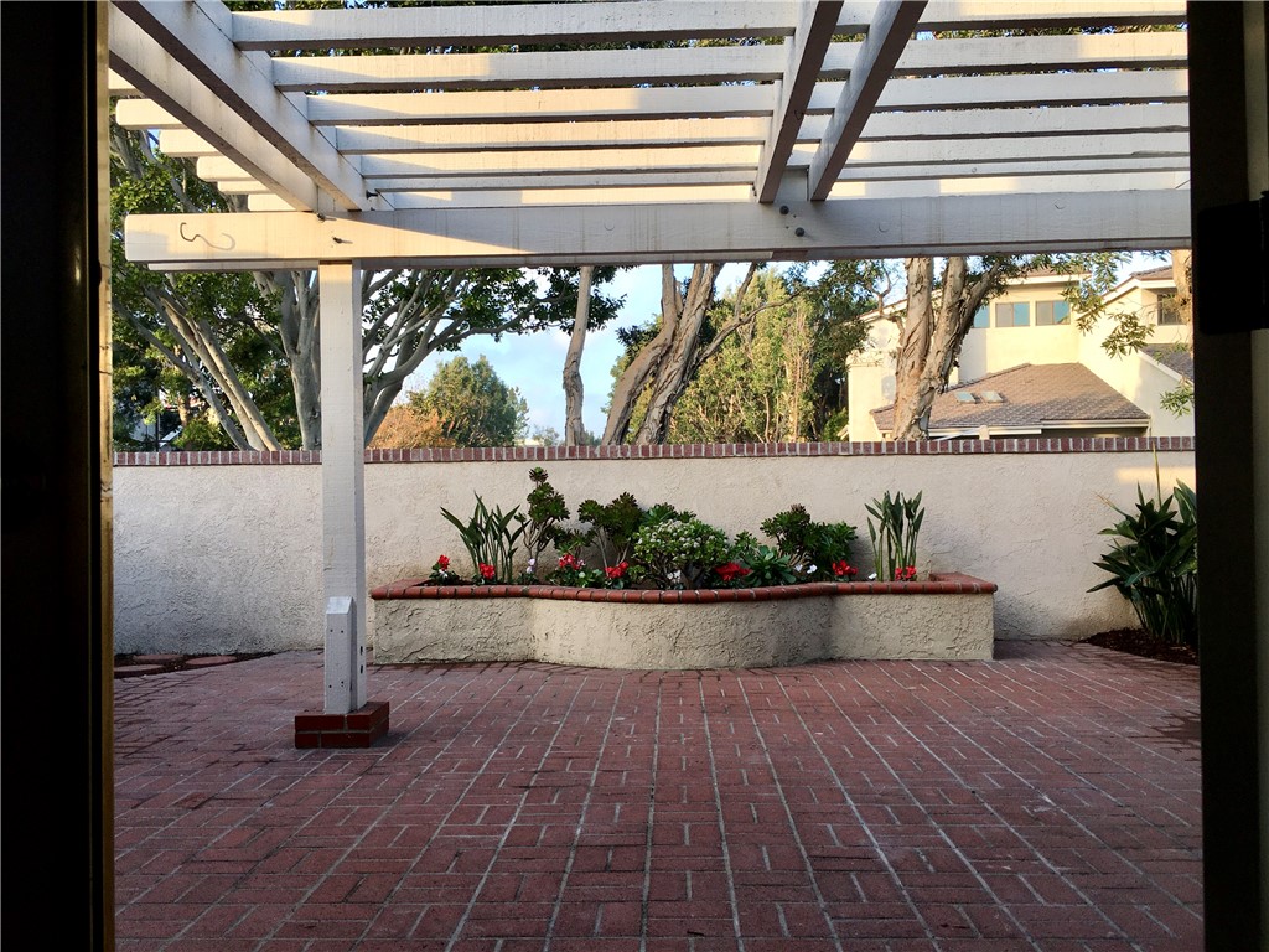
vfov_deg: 48.2
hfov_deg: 61.7
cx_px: 634
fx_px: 1063
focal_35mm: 29
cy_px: 476
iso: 25
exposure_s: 1/252
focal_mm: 4.15
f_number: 2.2
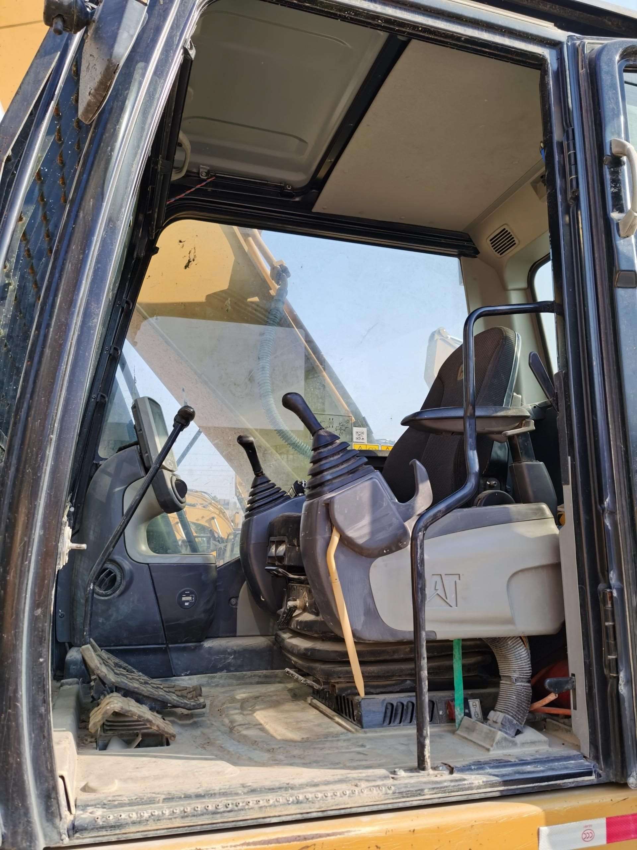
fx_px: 662
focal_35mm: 27
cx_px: 318
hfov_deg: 51.4
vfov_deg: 65.3
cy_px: 425
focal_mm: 5.56
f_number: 1.6
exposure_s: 1/2000
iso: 50
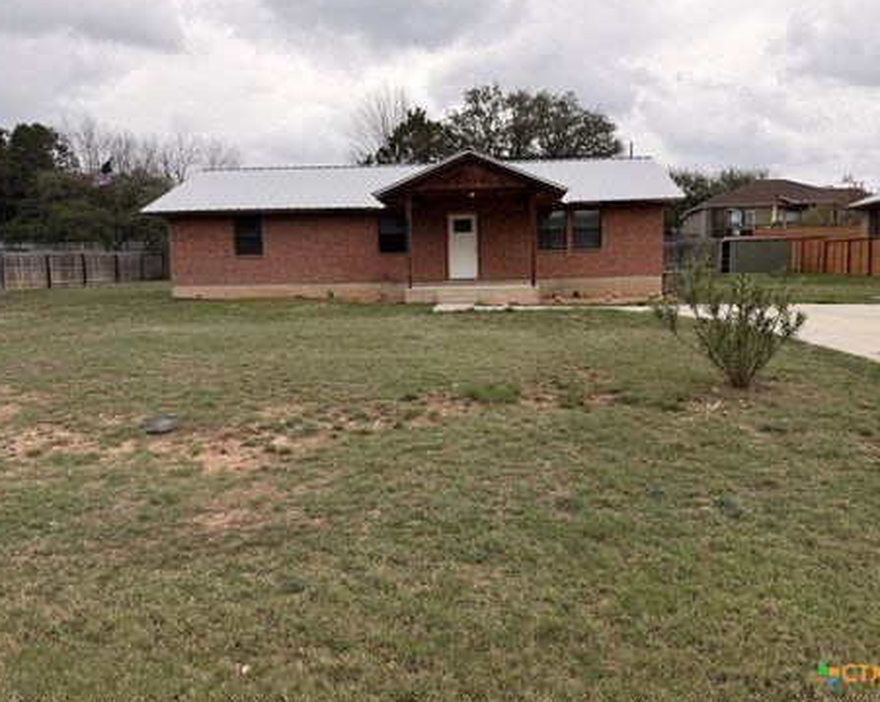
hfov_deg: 66.0
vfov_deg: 54.9
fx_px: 677
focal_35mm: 26
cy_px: 342
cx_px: 462
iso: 100
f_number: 1.78
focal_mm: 6.76
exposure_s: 1/2370
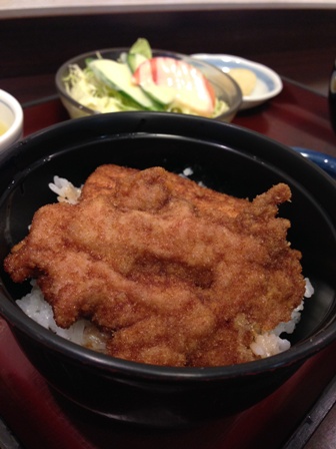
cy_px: 224
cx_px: 168
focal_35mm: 33
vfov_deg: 55.4
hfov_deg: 42.9
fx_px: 427
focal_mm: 4.12
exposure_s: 1/20
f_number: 2.4
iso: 160
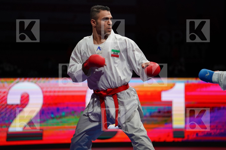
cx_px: 113
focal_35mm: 200
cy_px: 75
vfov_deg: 6.9
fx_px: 1255
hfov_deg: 10.3
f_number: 2.8
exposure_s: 1/1000
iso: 1600
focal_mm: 200
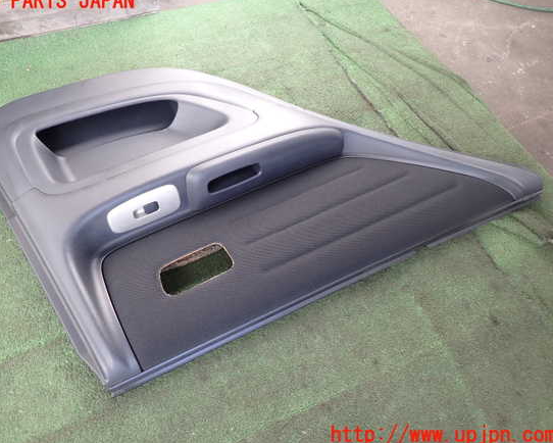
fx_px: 442
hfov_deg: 64.0
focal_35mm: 27
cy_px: 218
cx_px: 255
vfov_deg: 53.2
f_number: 2
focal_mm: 4.5
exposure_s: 1/100
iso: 100
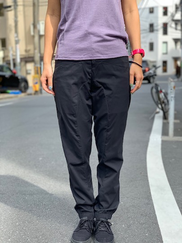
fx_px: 365
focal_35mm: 52
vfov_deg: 36.8
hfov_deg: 28.0
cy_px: 122
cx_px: 91
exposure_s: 1/126
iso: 16
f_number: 2.4
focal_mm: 6
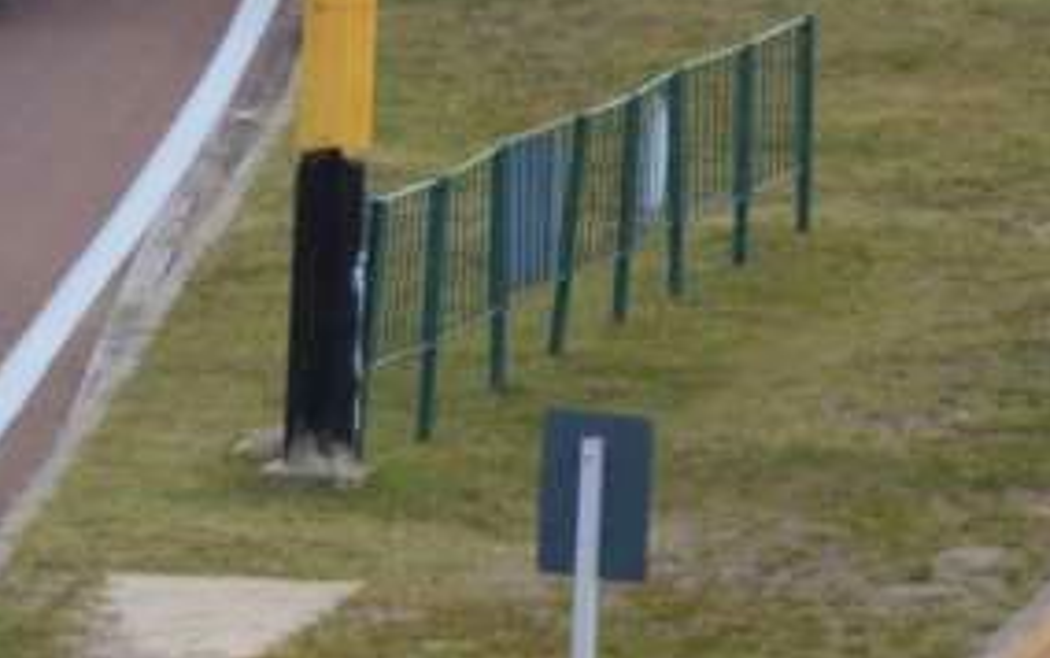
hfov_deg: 3.2
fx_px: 18674
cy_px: -104
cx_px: -771
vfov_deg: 2.0
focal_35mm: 652
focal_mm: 105
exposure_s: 1/320
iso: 200
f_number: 5.6
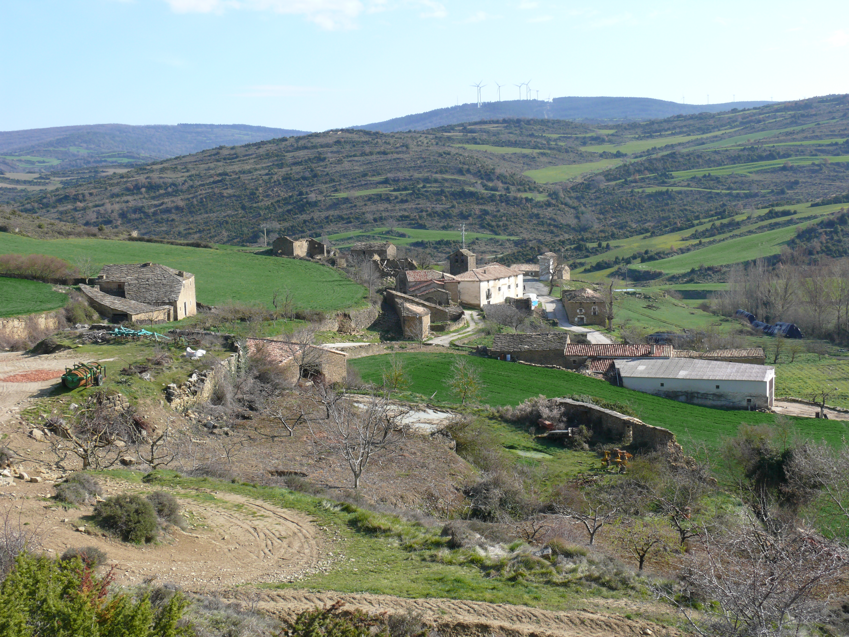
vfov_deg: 32.9
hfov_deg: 42.9
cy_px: 318
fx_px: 1079
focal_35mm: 44
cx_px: 424
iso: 100
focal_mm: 9.3
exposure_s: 1/250
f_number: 5.6
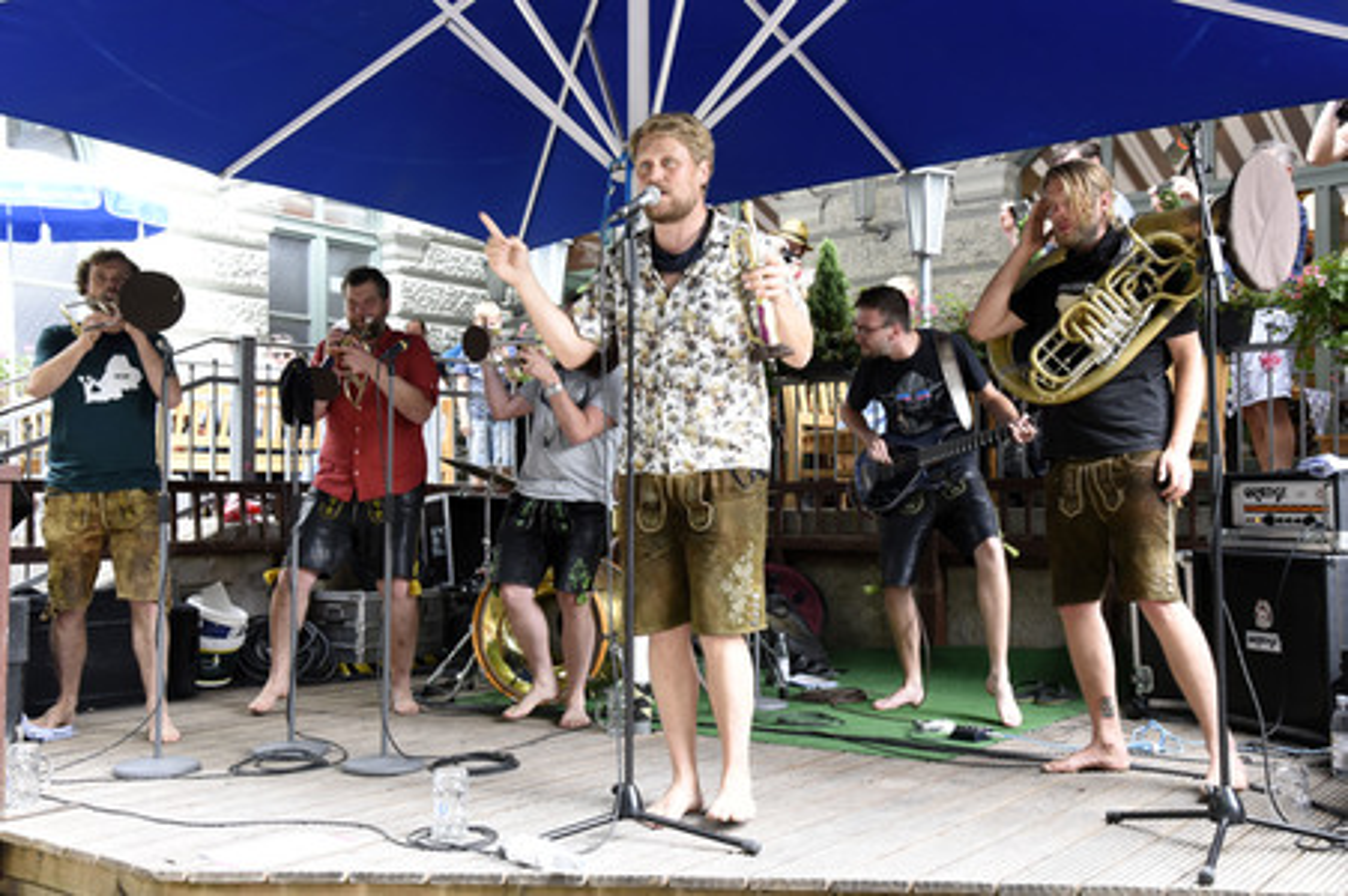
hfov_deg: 50.7
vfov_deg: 35.0
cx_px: 674
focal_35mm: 38
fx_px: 1422
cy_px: 448
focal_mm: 38
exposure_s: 1/80
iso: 1250
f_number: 6.3
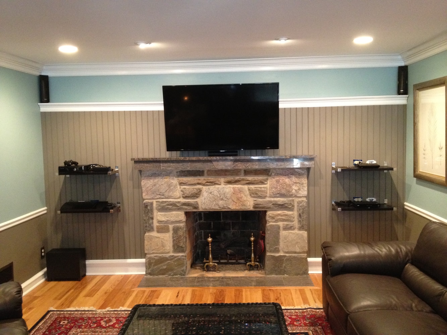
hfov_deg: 52.6
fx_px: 452
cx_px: 224
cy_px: 168
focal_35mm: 35
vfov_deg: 40.7
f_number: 2.4
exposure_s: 1/16
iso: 400
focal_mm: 4.28
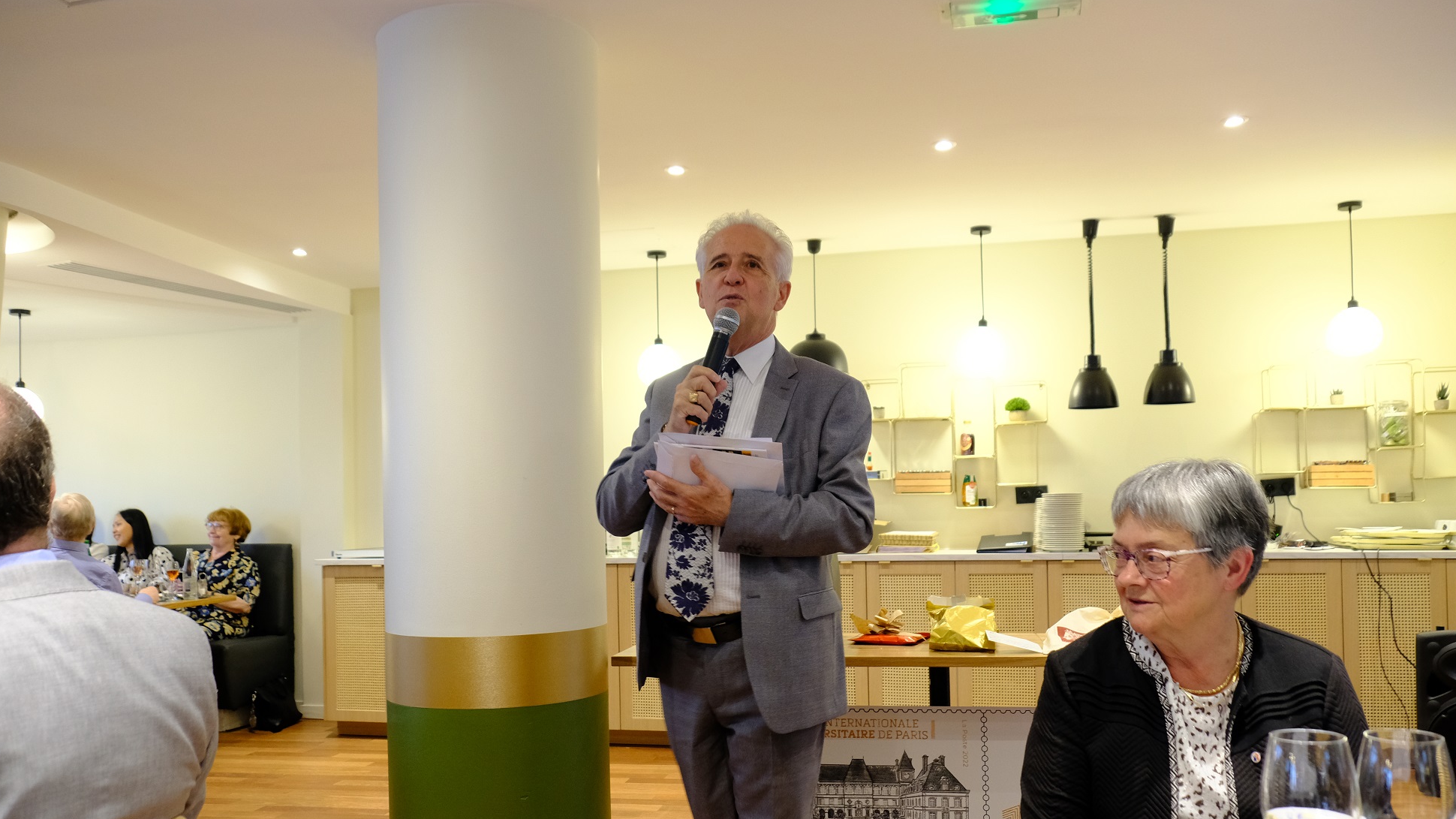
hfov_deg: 62.6
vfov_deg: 37.6
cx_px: 720
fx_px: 1197
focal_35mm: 31
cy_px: 493
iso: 1600
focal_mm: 19
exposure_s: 1/28
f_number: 3.6
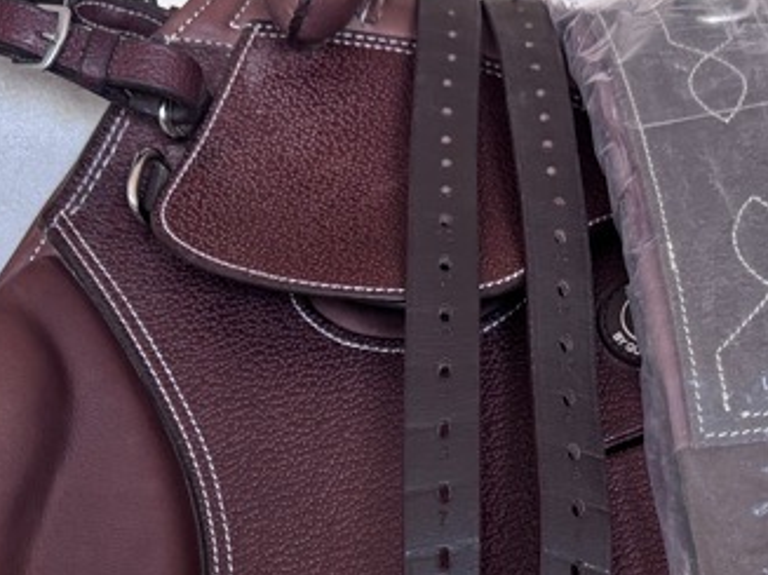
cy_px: 654
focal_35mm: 66
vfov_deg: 21.0
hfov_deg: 29.2
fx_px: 1464
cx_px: 519
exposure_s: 1/74
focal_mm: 6.76
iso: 200
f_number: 1.78
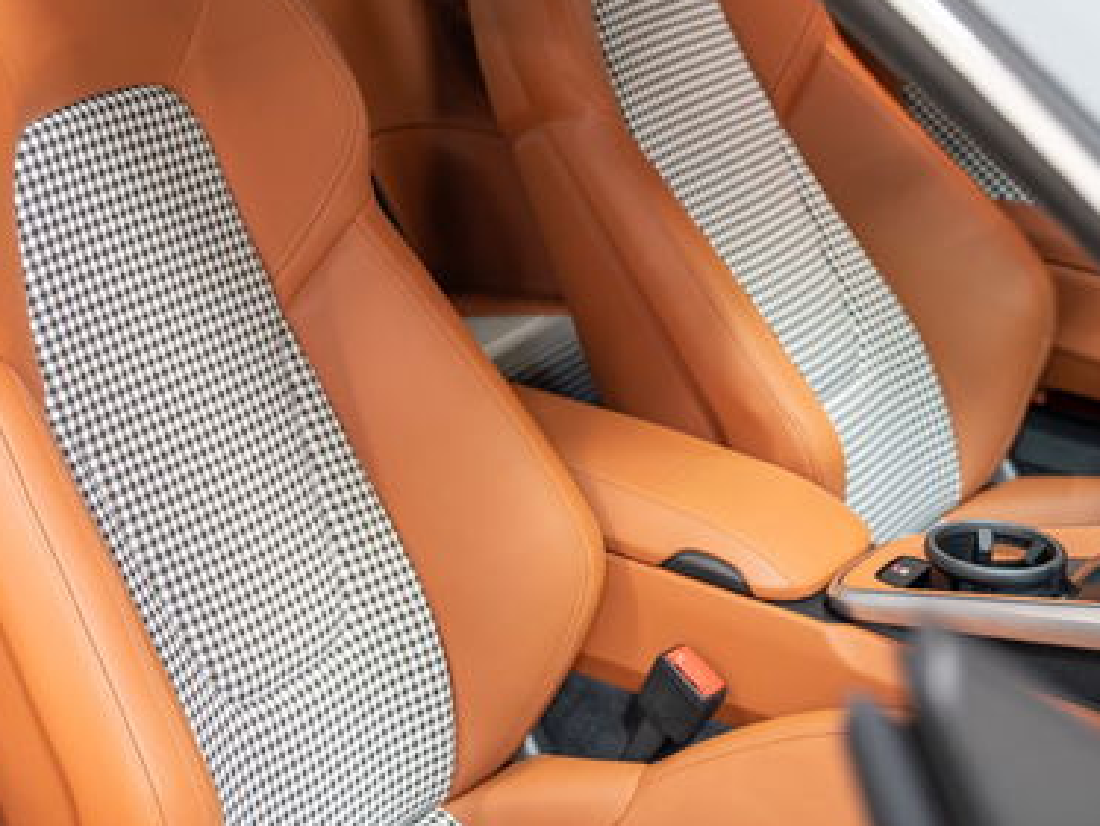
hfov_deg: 25.2
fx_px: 2385
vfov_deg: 19.6
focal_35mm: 75
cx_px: 121
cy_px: 317
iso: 400
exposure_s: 1/6
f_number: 2.8
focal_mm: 38
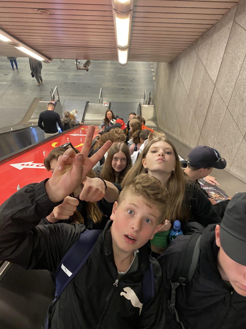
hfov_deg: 53.1
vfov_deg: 67.3
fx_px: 246
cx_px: 123
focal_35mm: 26
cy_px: 164
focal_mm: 4.25
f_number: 1.8
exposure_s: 1/33
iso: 400
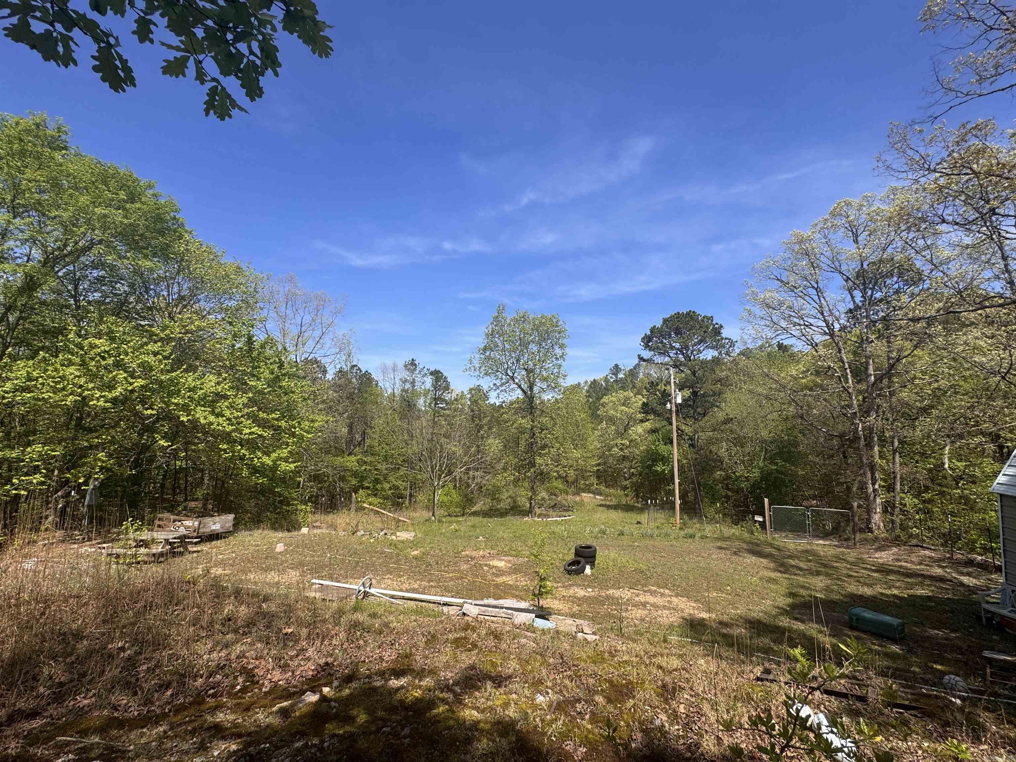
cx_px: 508
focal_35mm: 14
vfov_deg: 85.7
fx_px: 411
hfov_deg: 102.1
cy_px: 381
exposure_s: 1/1672
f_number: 2.2
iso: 40
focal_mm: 2.22
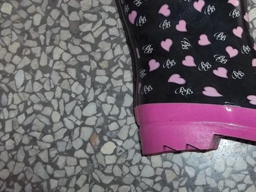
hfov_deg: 28.9
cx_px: 220
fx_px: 480
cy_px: 18
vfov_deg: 22.0
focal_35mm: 65
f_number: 2.9
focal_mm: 5.7
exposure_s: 1/30
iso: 160
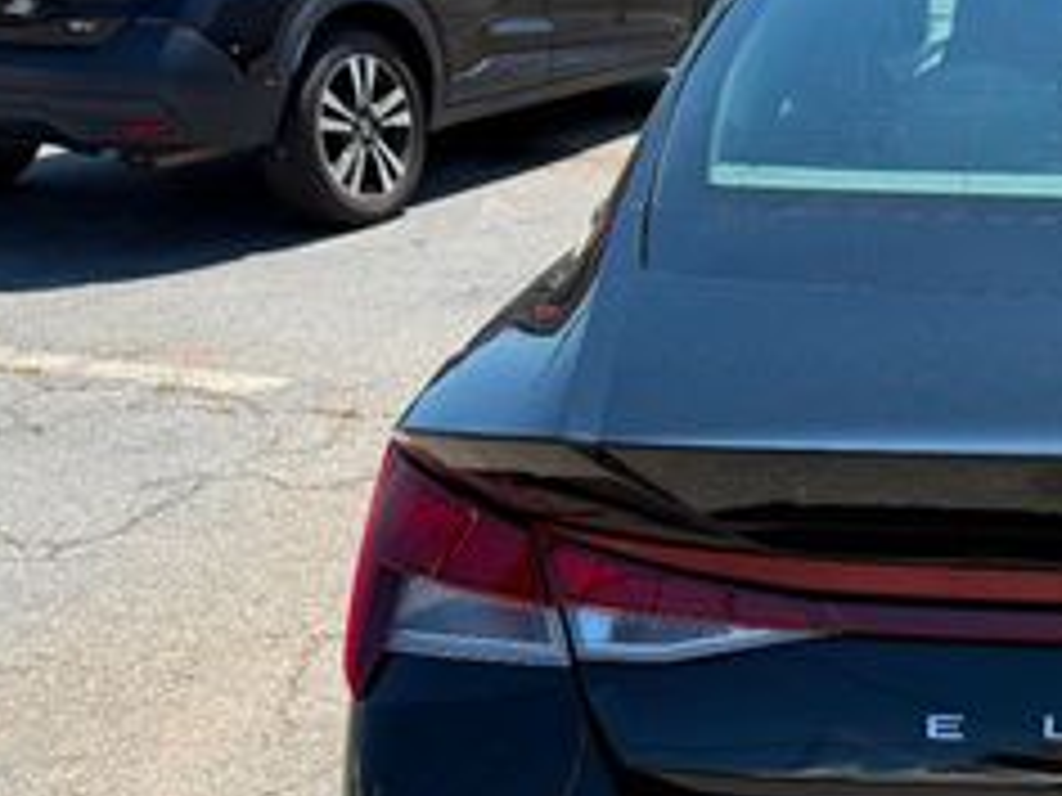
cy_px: 522
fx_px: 1994
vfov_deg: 22.5
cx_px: 1238
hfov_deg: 26.8
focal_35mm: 65
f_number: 1.78
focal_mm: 6.76
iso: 80
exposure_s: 1/2445
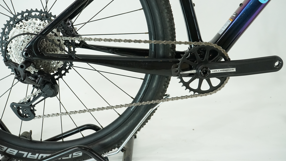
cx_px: 143
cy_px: 67
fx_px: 281
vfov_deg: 31.9
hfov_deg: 54.0
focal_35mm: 37
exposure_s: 1/200
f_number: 8
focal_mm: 35
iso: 3200
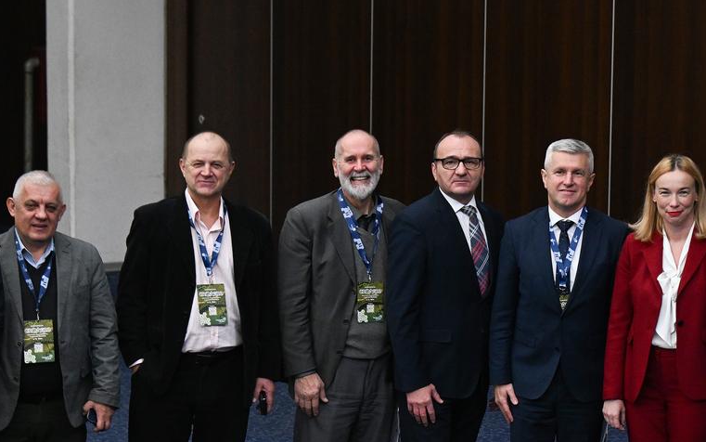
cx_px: 515
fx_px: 2887
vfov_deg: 8.7
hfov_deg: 13.9
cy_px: 390
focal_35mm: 150
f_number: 4.5
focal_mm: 70
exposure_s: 1/125
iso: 2500
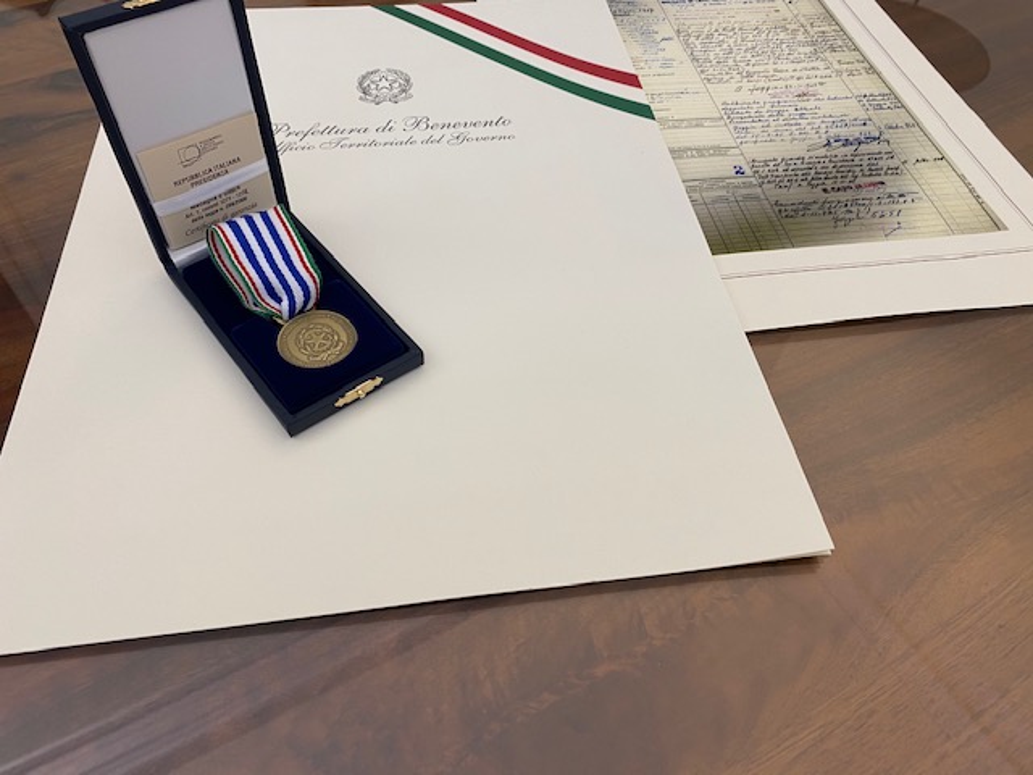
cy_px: 388
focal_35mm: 26
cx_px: 516
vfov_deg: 53.1
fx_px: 776
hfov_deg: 67.3
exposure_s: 1/50
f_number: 1.8
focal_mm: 4.25
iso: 64
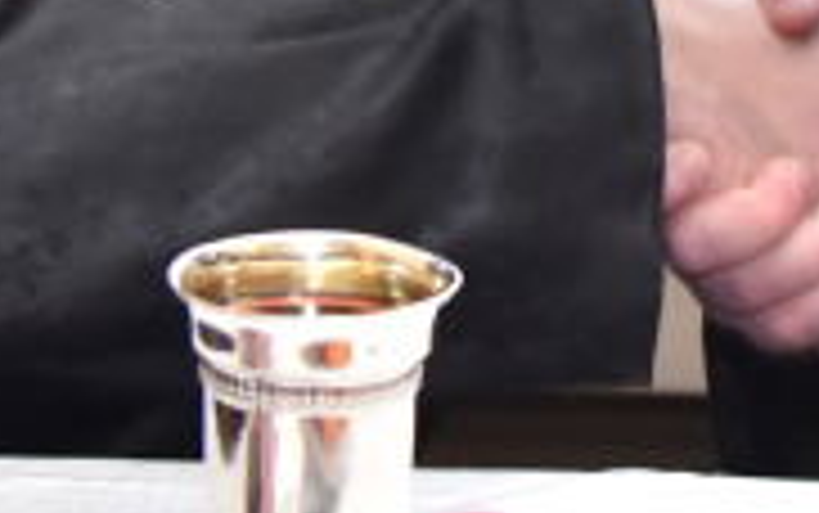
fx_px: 4869
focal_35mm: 218
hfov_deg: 9.5
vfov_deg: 6.0
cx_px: 900
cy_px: -146
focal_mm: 38
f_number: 4
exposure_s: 1/100
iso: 1600
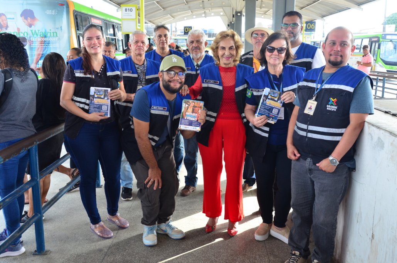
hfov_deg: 53.2
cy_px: 132
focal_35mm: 36
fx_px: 396
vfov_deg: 36.7
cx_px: 198
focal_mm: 24
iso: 500
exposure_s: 1/60
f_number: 8
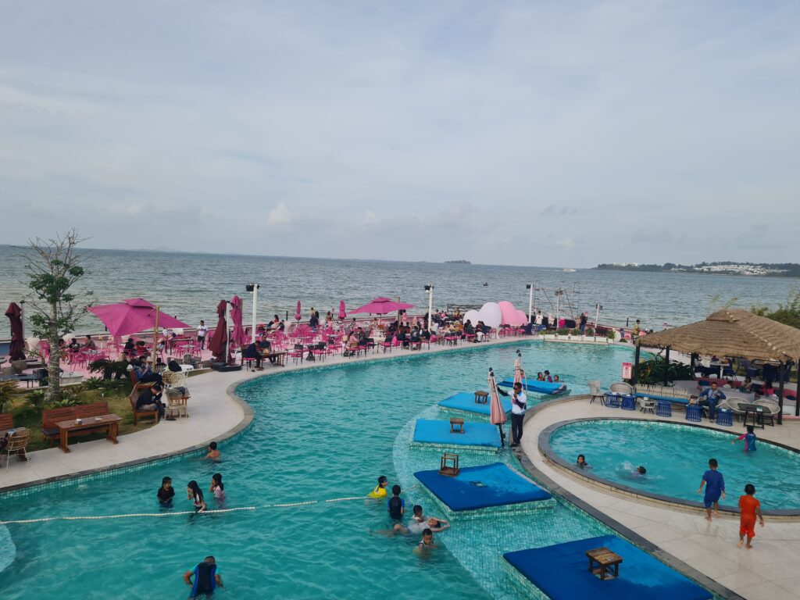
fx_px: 601
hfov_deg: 67.3
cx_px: 400
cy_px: 300
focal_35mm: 26
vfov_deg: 53.1
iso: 50
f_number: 1.8
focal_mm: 5.4
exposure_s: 1/2036
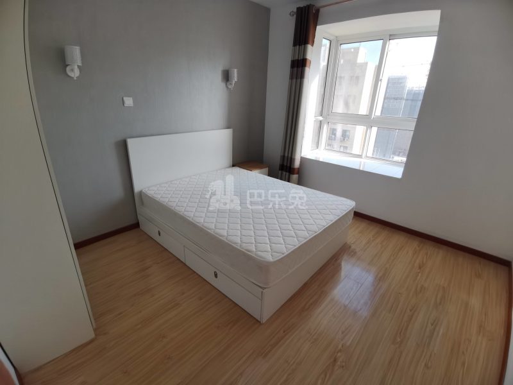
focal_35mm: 17
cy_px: 192
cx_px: 256
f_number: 2.2
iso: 50
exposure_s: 1/112
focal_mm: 2.26
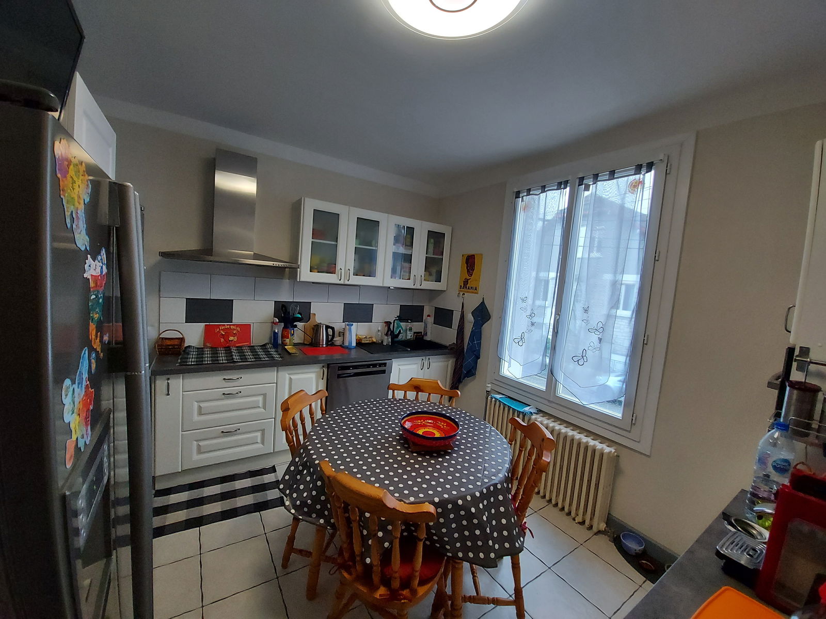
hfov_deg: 106.2
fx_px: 310
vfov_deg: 89.9
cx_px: 413
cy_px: 310
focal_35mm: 13
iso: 250
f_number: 2.2
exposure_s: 1/50
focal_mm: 1.74
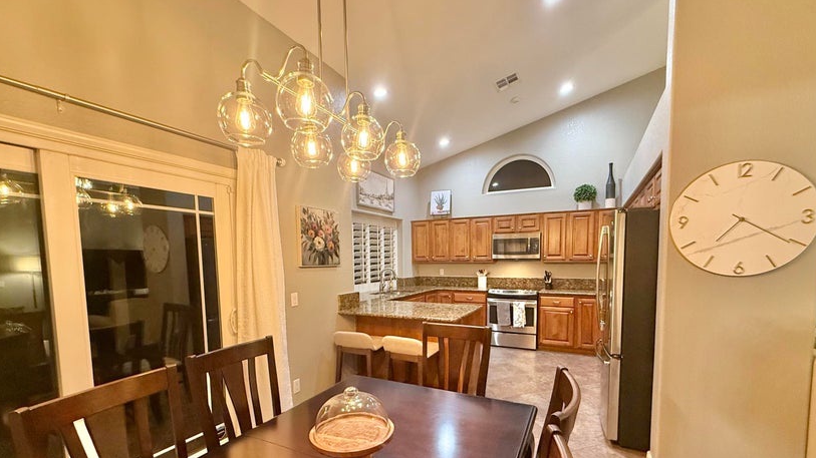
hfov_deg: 99.4
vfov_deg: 66.1
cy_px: 286
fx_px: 346
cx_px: 418
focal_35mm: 16
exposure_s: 1/60
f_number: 2.2
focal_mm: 2.22
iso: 500
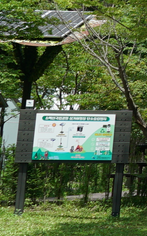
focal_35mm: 187
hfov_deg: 5.8
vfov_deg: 10.8
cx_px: 624
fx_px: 1199
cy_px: -125
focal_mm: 31
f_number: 6.3
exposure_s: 1/640
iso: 200
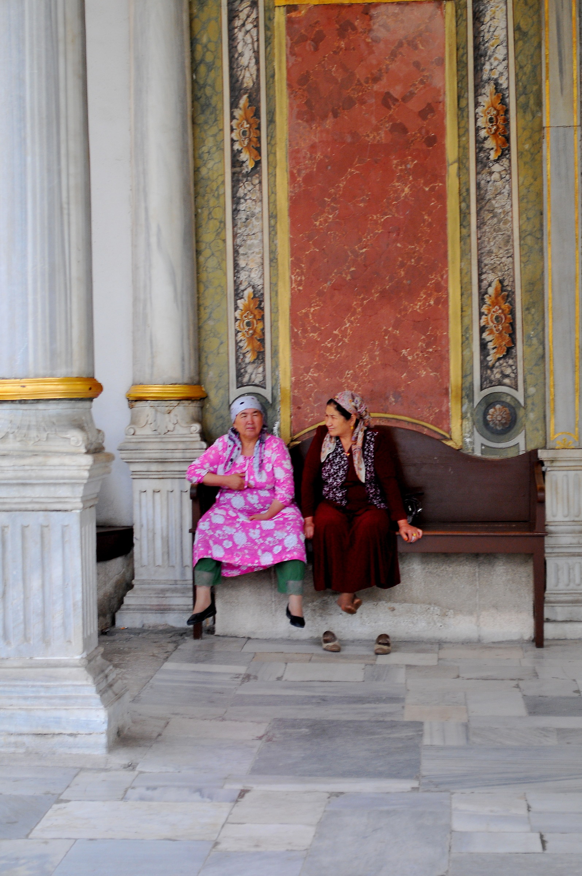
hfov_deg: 16.5
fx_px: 2006
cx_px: 291
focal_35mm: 82
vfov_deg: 24.6
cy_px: 438
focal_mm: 55
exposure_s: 1/50
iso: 400
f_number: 5.6
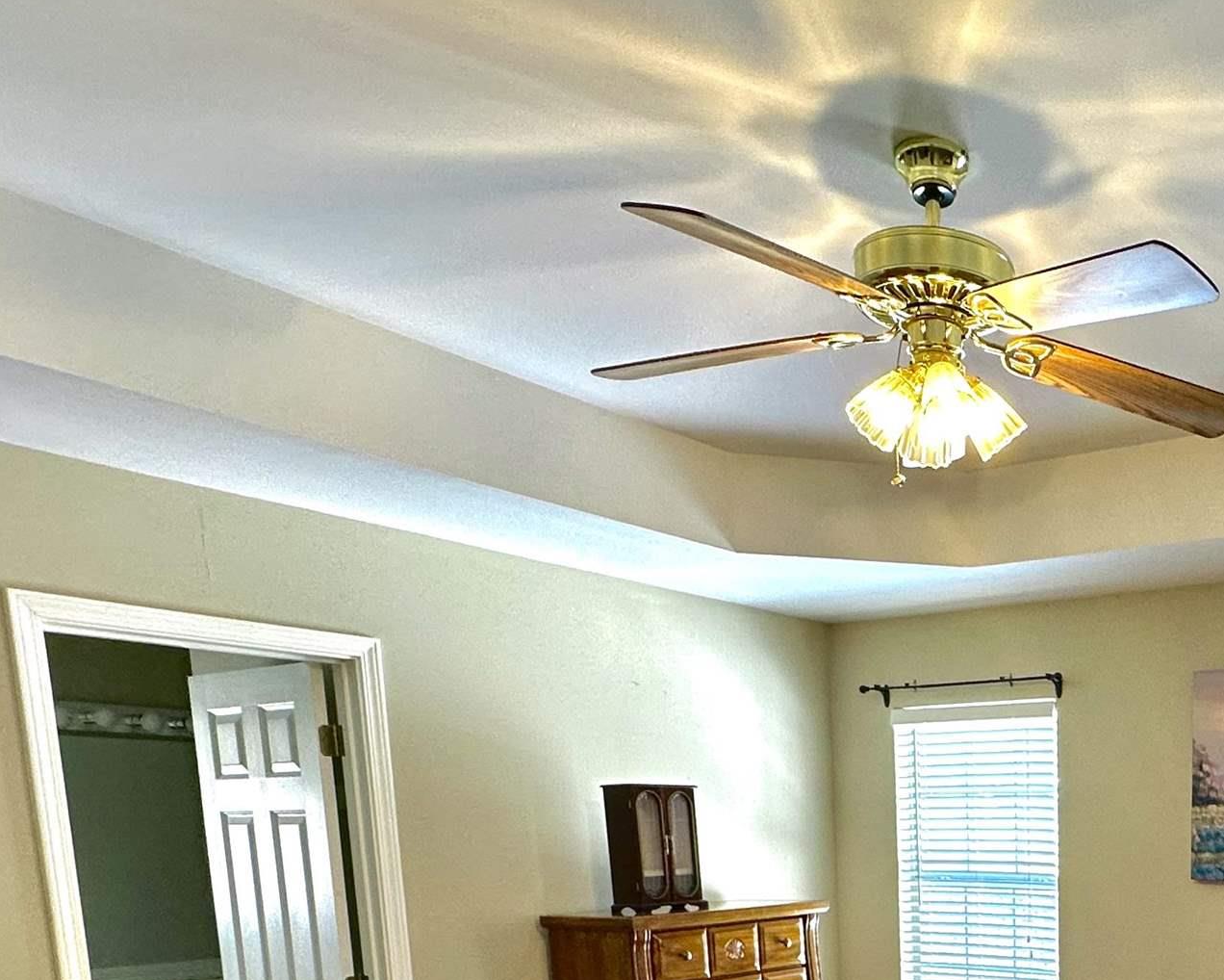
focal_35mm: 33
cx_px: 1138
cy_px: 1023
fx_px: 1196
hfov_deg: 47.7
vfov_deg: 38.5
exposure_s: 1/120
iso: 160
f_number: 2.2
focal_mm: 2.22
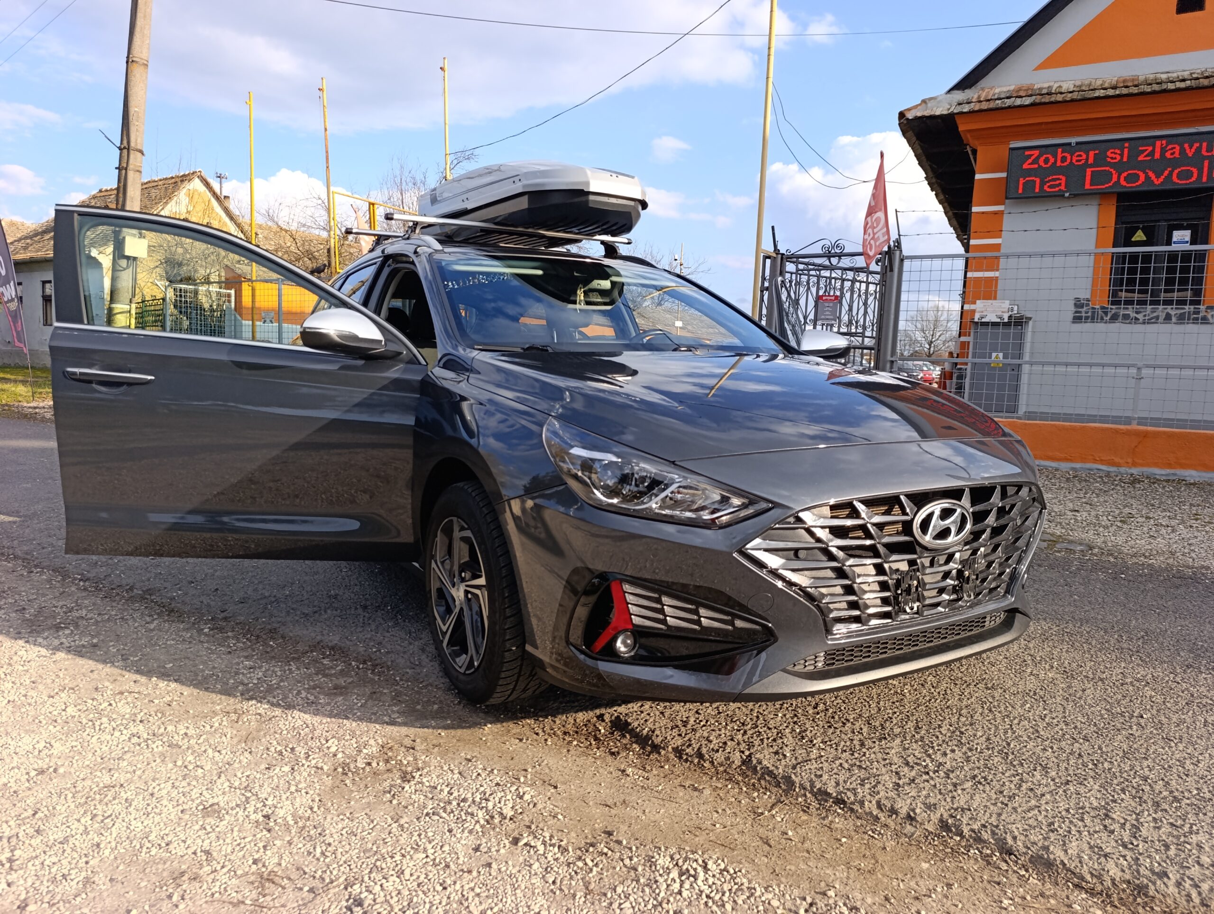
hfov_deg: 73.8
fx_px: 808
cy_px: 457
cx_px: 607
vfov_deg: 59.0
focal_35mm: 23
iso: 50
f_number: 1.6
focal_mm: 6.14
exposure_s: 1/238
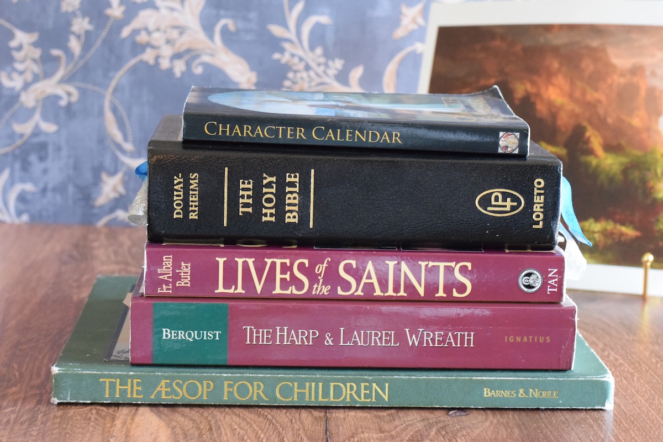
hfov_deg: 27.0
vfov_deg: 18.2
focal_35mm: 75
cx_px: 332
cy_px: 221
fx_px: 1381
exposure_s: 1/80
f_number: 7.1
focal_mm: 50
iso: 6400
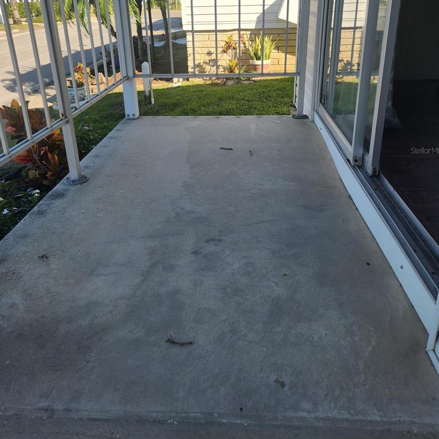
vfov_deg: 56.2
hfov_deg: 57.3
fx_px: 402
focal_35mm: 28
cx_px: 220
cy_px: 150
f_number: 1.8
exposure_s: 1/868
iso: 20
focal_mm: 5.4
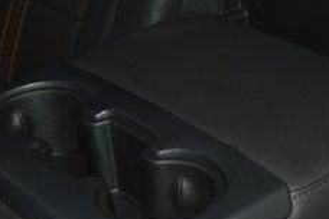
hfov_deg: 20.2
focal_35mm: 101
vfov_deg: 13.5
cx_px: 172
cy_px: 179
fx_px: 923
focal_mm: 24
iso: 1100
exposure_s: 1/125
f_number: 3.8
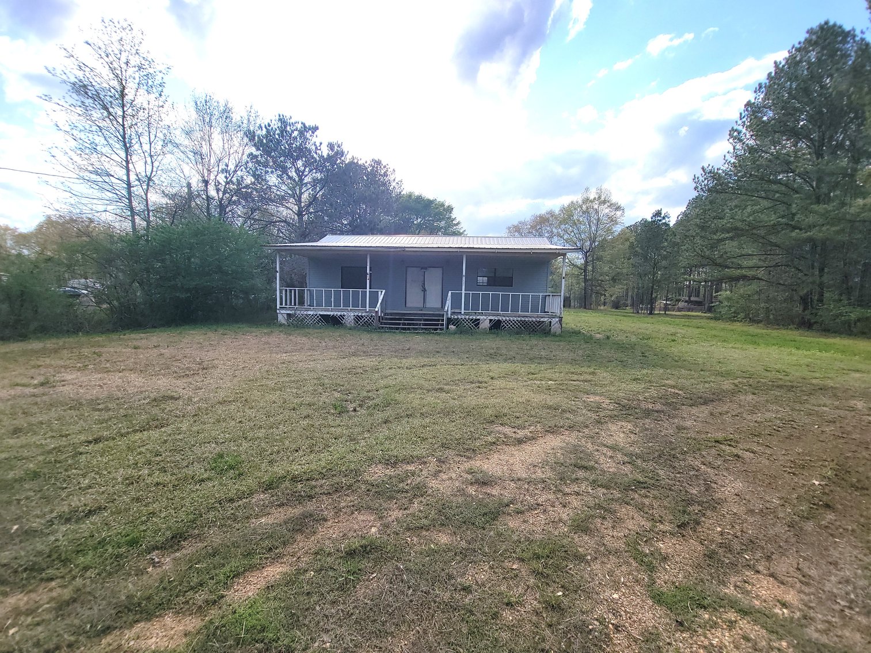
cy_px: 326
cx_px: 436
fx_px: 327
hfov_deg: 106.2
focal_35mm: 13
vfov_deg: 89.9
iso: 50
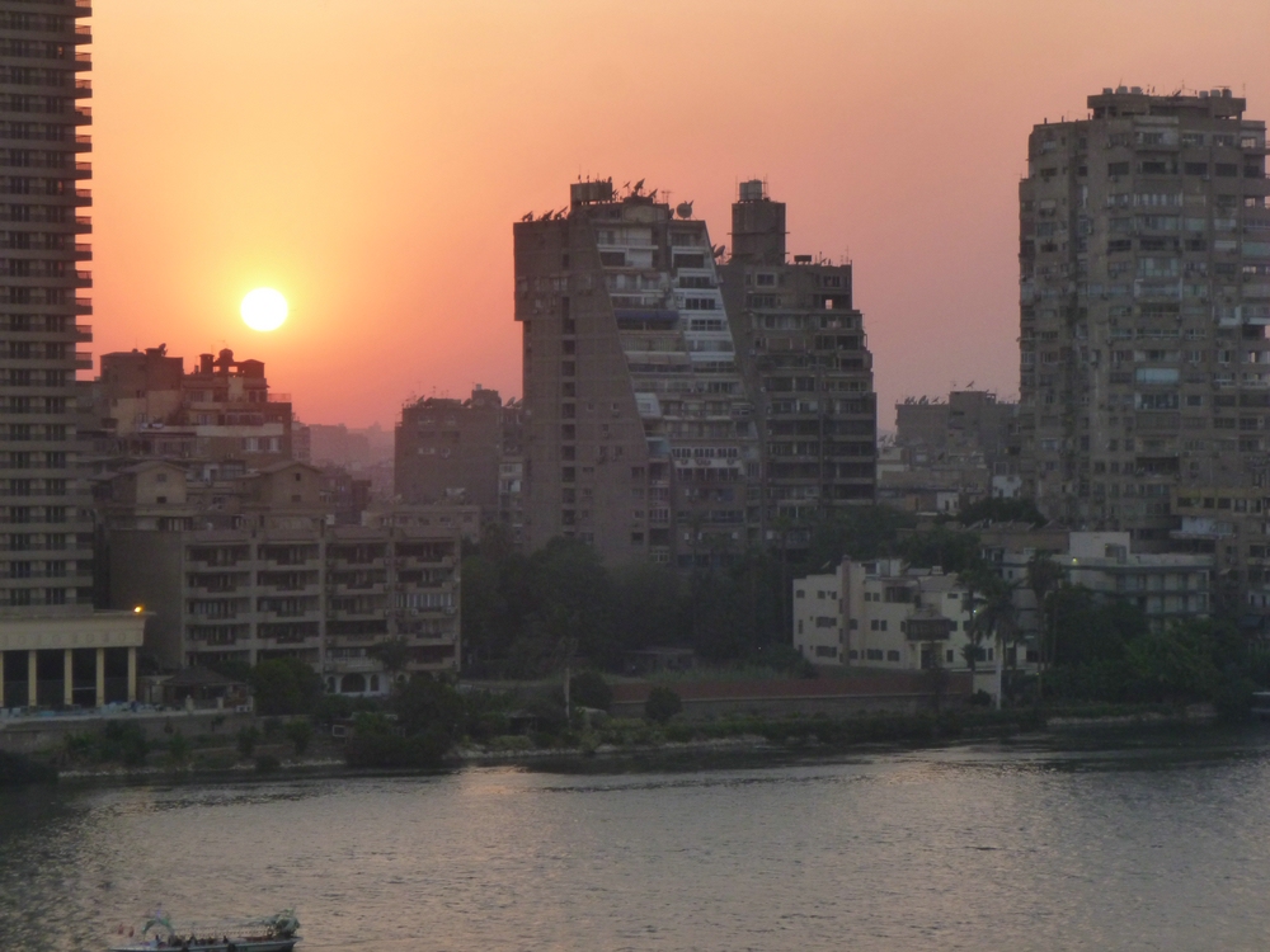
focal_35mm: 133
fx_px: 4880
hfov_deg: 14.8
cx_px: 635
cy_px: 476
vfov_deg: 11.1
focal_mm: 23.7
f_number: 5.8
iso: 320
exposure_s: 1/80
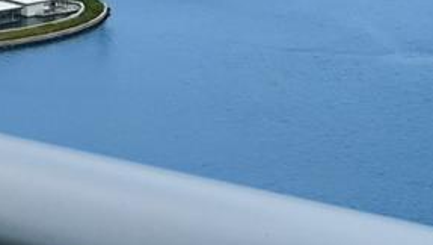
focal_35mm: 175
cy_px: -360
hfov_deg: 11.8
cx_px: 625
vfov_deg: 6.6
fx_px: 2011
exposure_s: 1/1000
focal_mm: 20
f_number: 13
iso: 640
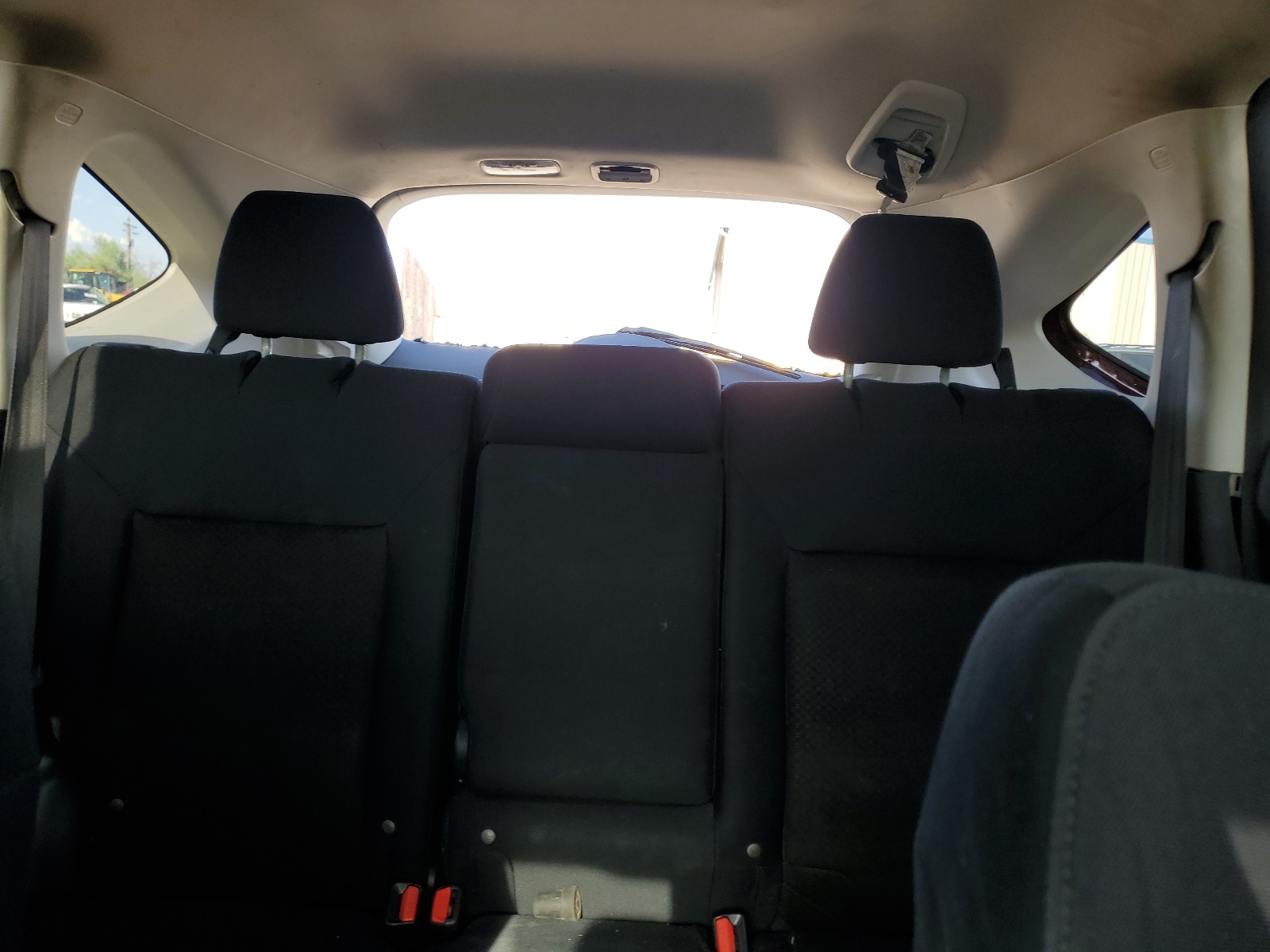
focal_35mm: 26
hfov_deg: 67.3
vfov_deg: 53.1
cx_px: 635
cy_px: 476
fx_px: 954
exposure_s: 1/312
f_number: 1.5
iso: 50
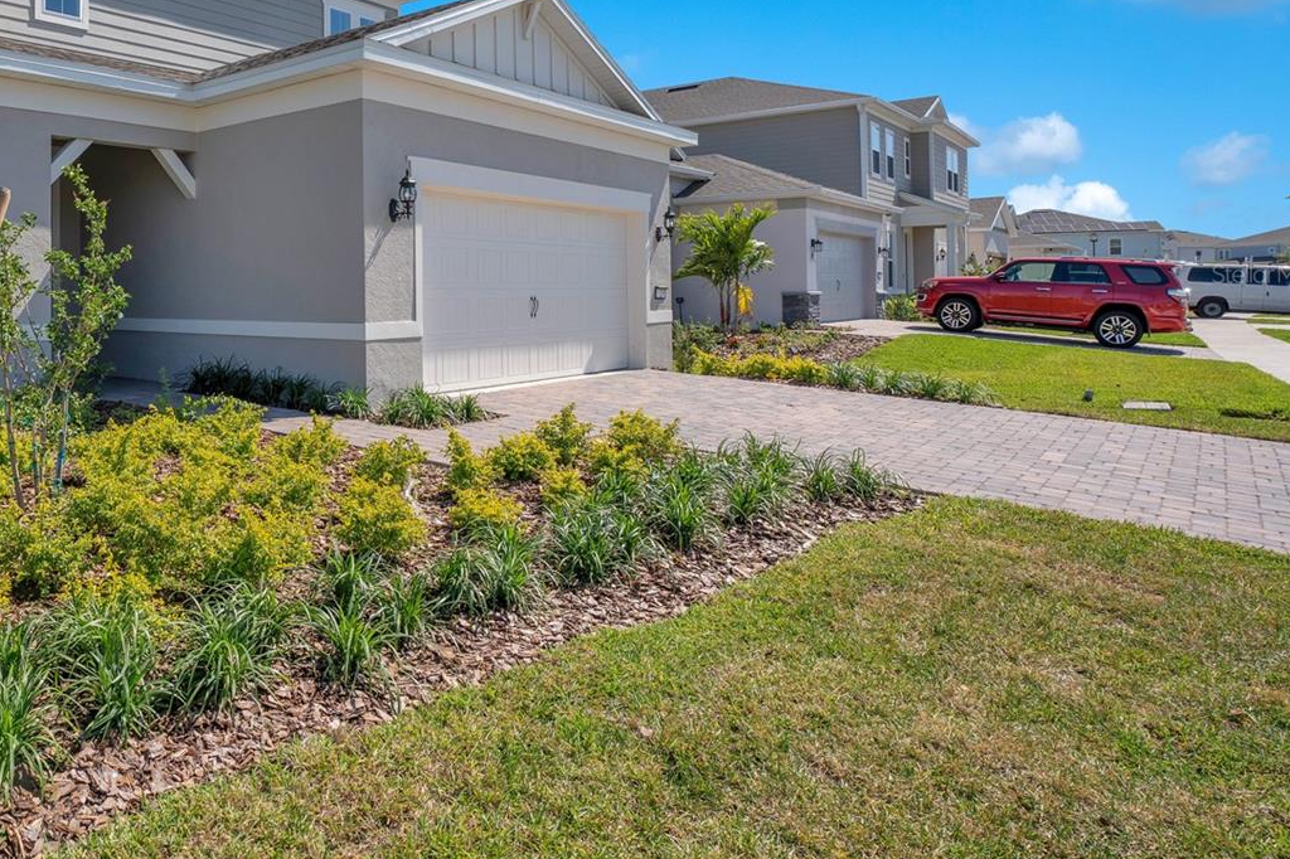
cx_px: 316
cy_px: 273
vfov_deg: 50.2
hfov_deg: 66.8
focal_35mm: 25
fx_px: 895
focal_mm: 16
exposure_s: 1/250
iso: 100
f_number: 8
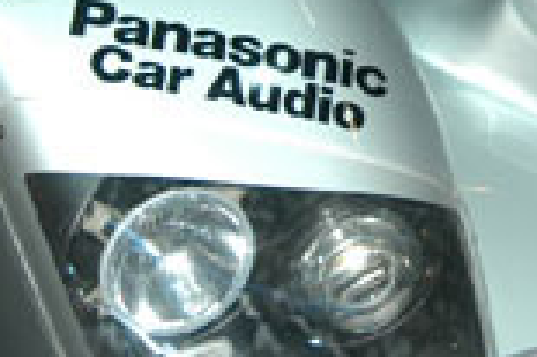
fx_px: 2339
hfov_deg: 12.9
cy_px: -73
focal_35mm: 157
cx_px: 521
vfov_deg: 8.6
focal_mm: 24
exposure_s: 1/90
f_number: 5
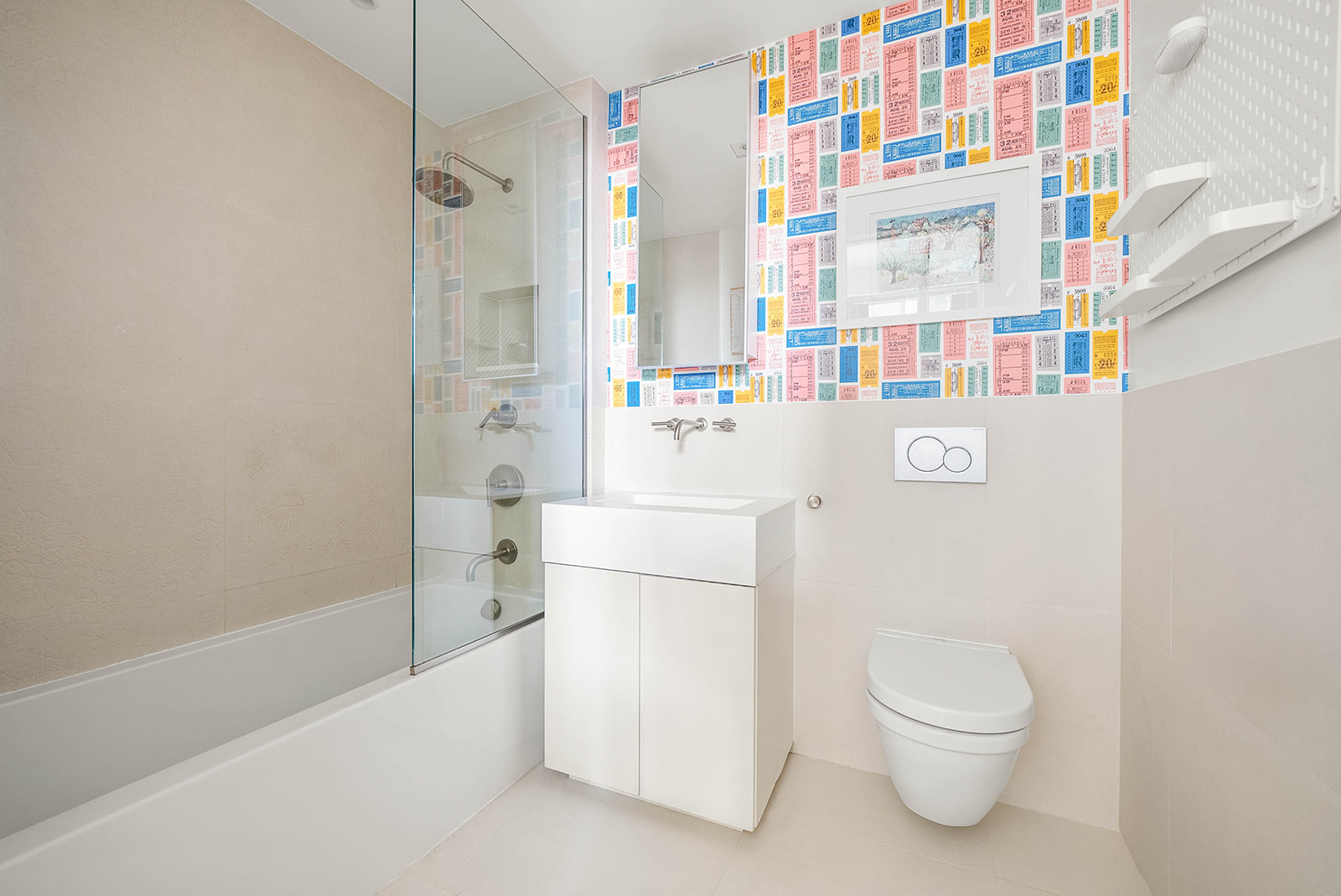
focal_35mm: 14
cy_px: 448
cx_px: 670
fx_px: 522
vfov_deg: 81.3
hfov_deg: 104.2
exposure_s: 1.6
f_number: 6.3
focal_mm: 14
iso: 200
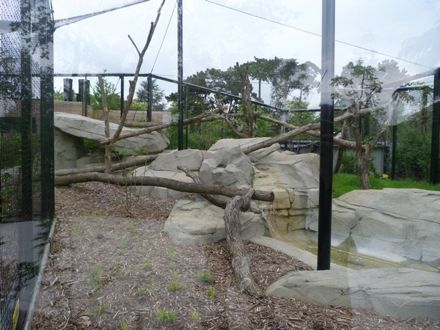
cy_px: 165
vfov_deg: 54.9
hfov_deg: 69.4
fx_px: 318
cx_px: 220
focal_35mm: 25
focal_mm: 4.5
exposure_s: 1/640
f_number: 2.8
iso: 200
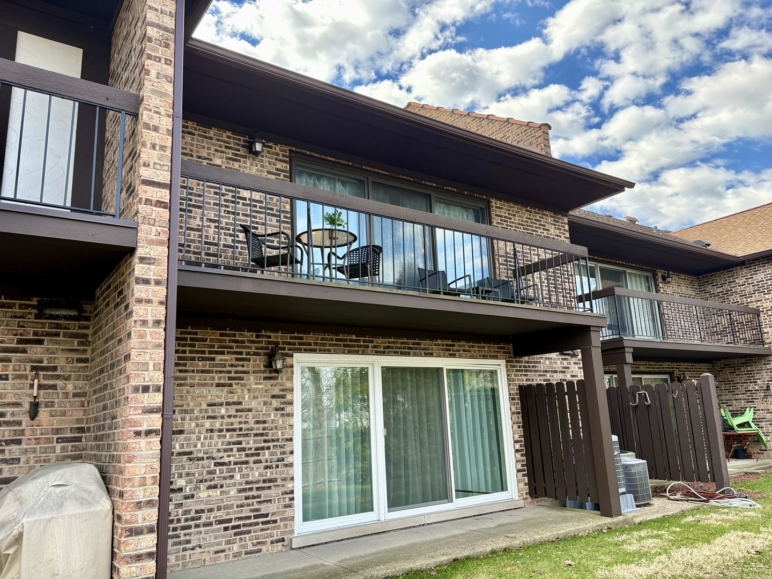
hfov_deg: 67.3
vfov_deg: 53.1
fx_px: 580
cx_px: 386
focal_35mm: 26
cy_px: 290
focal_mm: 5.96
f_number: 1.6
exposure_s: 1/629
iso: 64
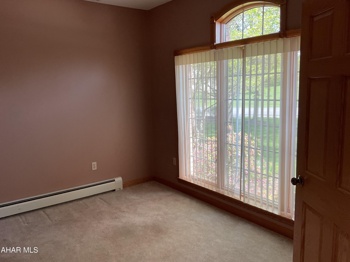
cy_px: 131
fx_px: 293
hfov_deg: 61.7
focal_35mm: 29
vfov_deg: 48.2
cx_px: 175
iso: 50
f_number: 1.8
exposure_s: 1/120
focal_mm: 3
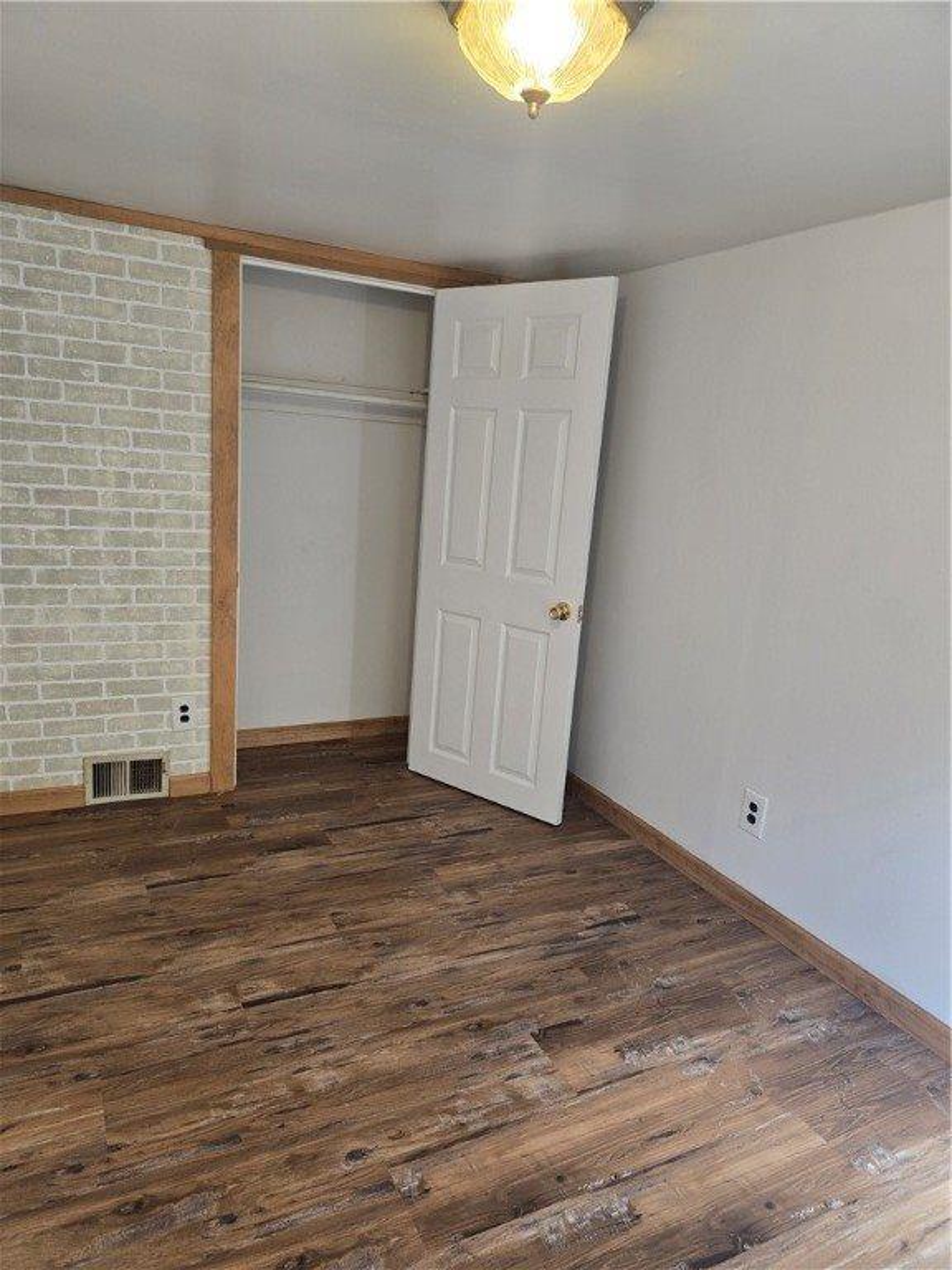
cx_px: 476
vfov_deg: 73.9
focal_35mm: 23
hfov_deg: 58.9
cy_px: 635
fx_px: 843
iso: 100
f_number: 1.7
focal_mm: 6.3
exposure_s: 1/120
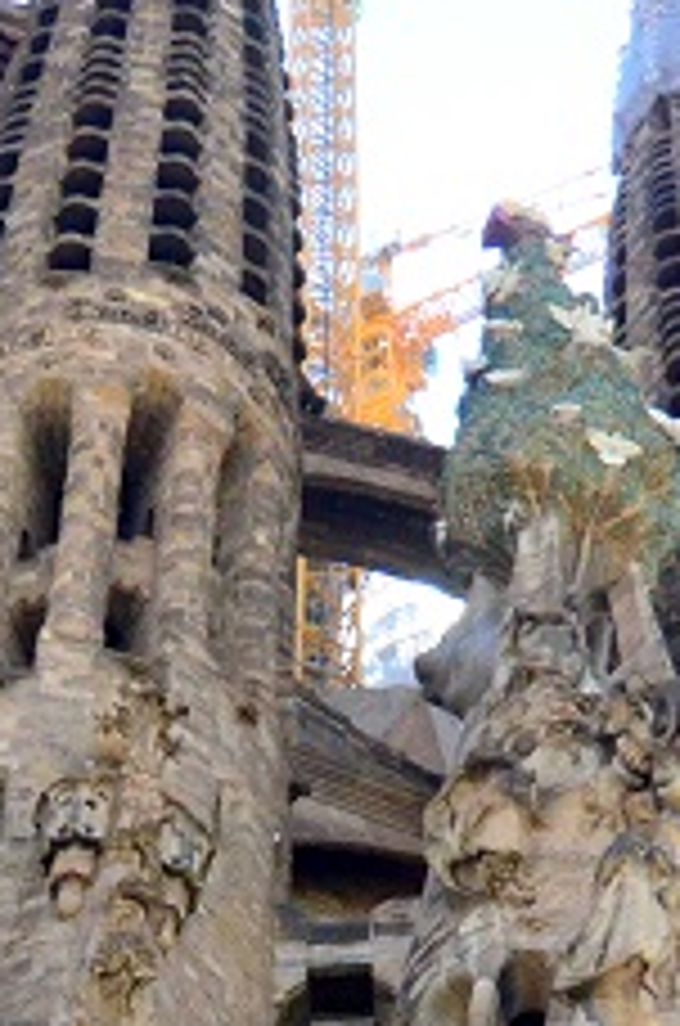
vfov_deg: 17.7
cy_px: 1483
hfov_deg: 12.9
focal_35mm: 105
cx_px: 173
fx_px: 2988
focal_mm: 16
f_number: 4.5
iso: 2800
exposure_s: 1/8000
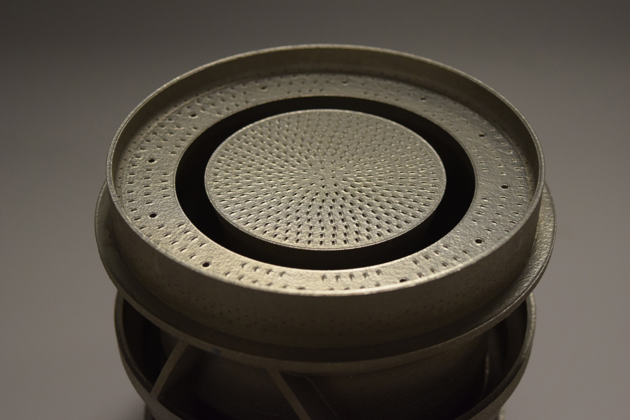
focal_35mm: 68
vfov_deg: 20.2
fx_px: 1181
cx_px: 315
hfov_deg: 29.9
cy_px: 210
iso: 1250
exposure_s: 1/125
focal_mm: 45
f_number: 5
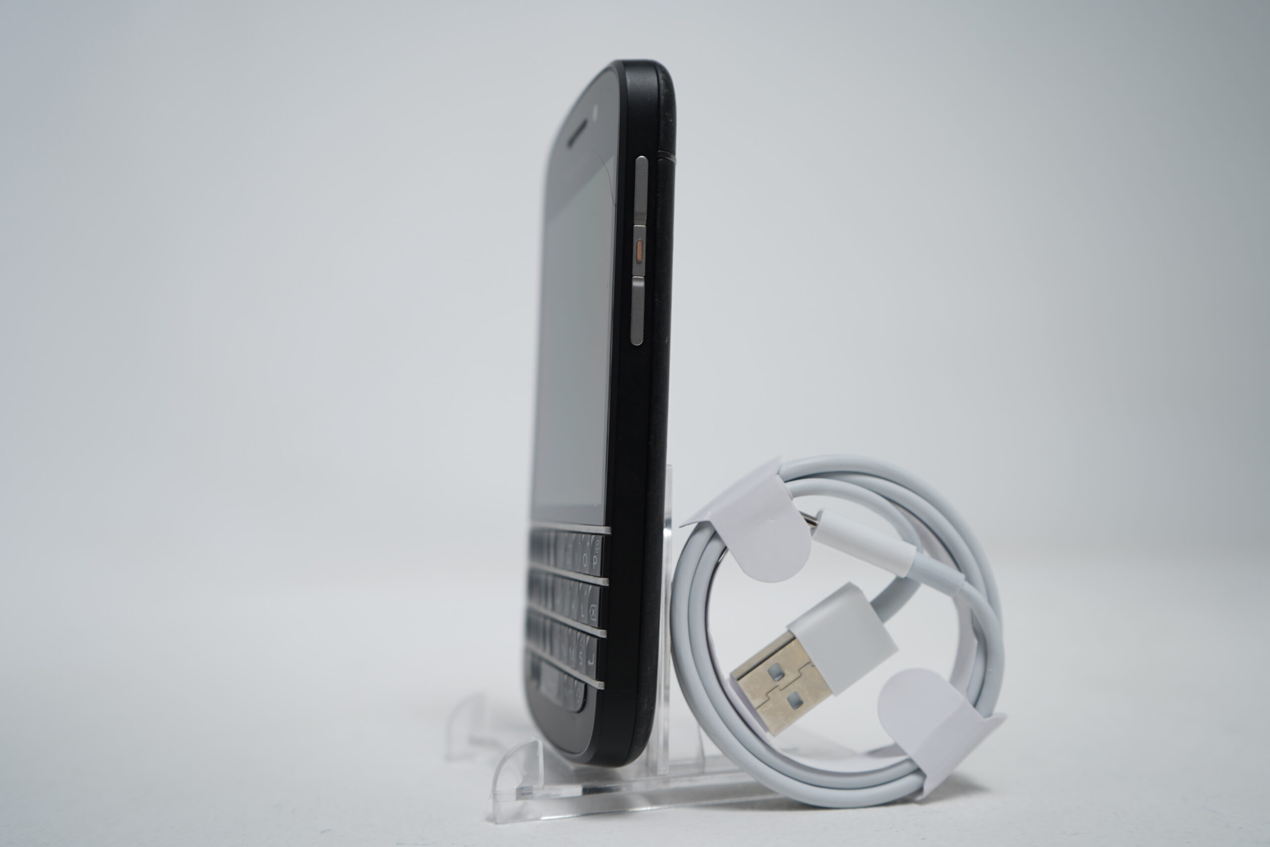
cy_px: 424
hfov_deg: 57.2
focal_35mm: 33
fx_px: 1164
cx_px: 635
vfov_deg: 40.0
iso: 64
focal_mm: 33
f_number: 5
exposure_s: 1/6
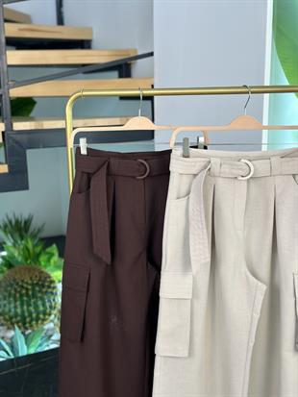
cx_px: 149
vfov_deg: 39.6
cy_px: 198
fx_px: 551
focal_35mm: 48
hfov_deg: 30.3
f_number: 1.78
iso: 64
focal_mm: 6.86
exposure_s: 1/163
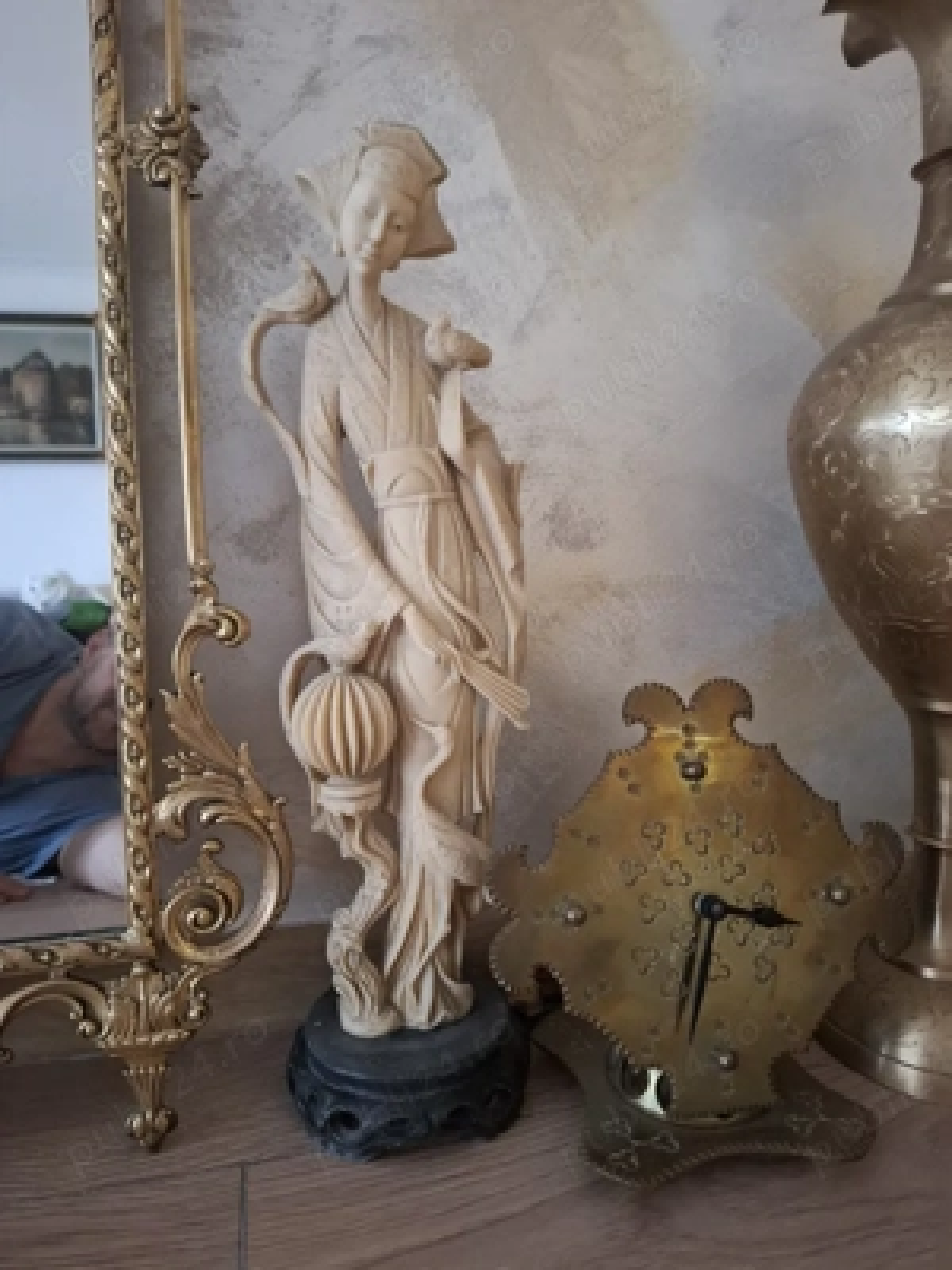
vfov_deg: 73.9
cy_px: 635
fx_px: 843
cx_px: 476
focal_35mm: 23
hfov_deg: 58.9
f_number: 1.8
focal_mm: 5.54
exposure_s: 1/25
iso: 640
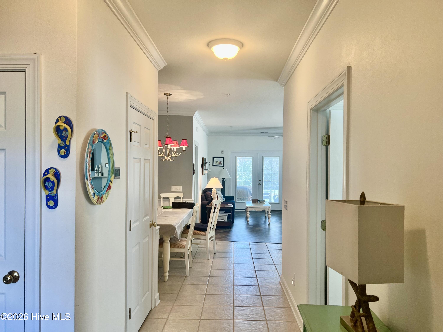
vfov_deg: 53.1
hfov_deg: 67.3
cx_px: 222
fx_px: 333
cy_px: 166
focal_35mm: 26
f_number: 1.5
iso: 125
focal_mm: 5.7
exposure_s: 1/120
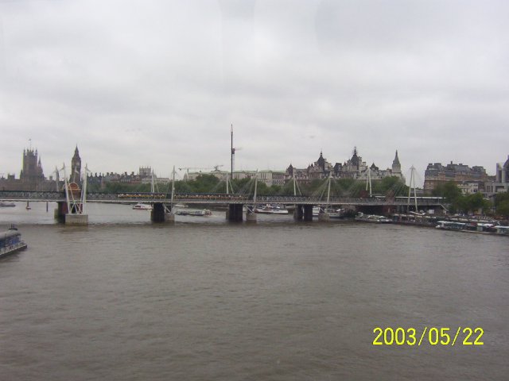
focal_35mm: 36
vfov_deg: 39.7
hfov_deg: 51.4
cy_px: 190
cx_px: 254
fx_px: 529
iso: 100
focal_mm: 5.54
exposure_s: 1/317
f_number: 5.24
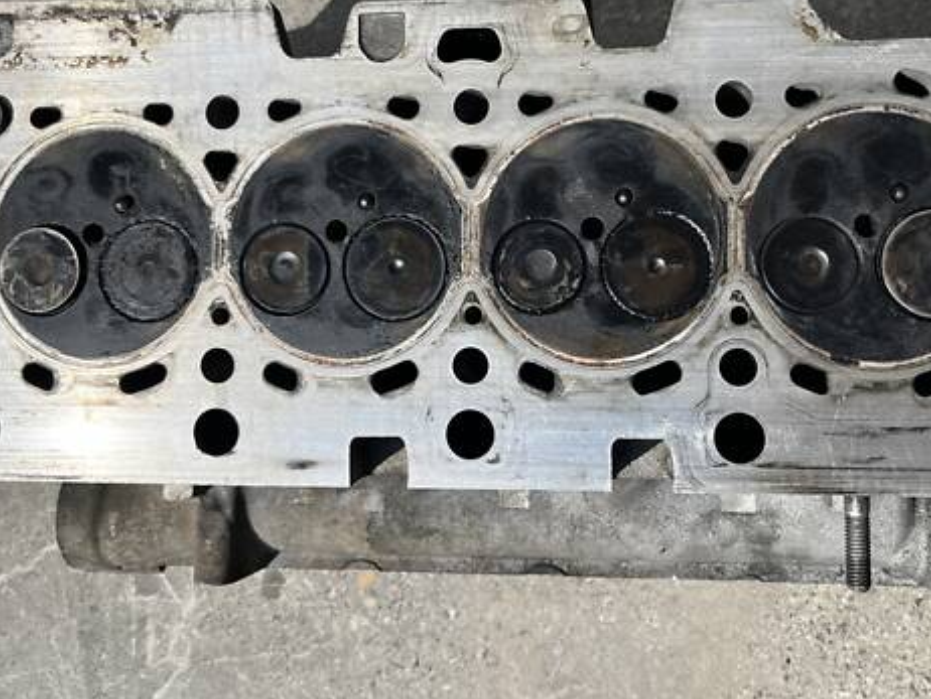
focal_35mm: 36
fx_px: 969
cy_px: 252
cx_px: 528
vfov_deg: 39.4
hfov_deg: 51.2
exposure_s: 1/4310
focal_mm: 5.1
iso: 50
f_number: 1.6
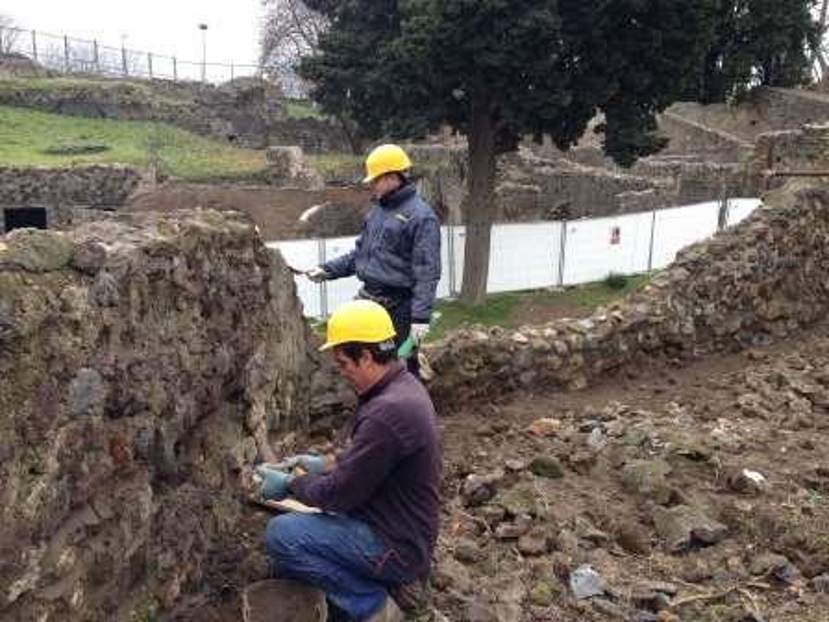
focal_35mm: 35
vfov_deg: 40.7
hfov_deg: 52.6
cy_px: 311
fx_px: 838
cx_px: 414
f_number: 2.4
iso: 50
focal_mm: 4.28
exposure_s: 1/141
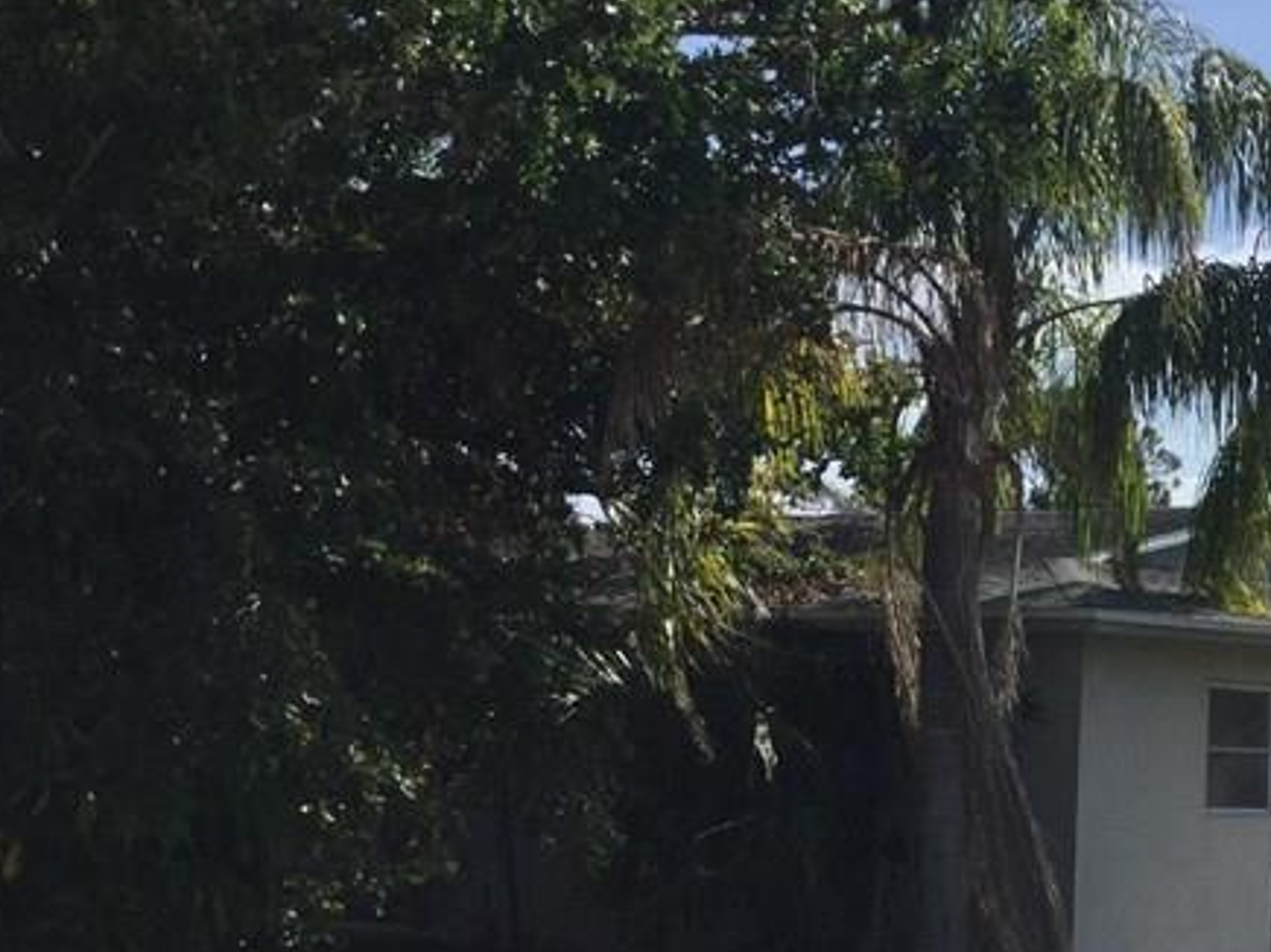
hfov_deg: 24.8
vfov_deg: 20.0
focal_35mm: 73
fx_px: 2680
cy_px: 745
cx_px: 1405
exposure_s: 1/2331
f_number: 2.4
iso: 25
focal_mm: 3.3
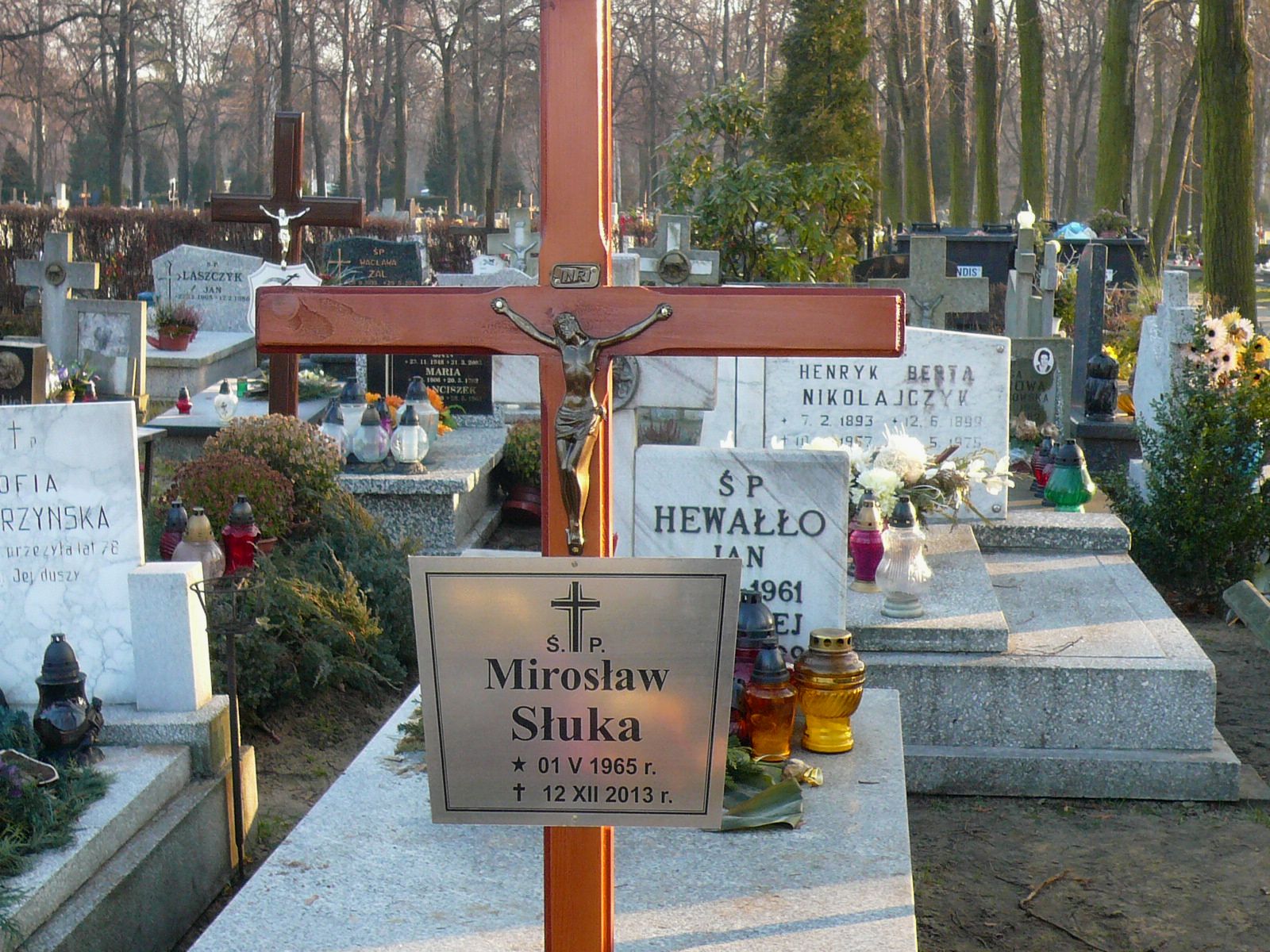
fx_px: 2055
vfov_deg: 26.1
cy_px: 476
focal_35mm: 56
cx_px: 635
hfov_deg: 34.3
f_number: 3.1
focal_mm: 6.1
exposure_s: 1/80
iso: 100
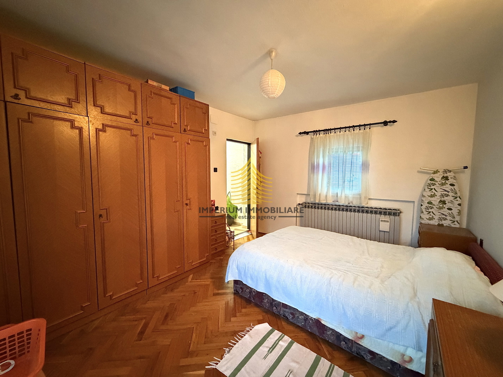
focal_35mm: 14
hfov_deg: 102.1
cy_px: 188
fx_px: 203
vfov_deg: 85.7
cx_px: 252
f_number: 2.2
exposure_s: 1/50
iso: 1250
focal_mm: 2.22
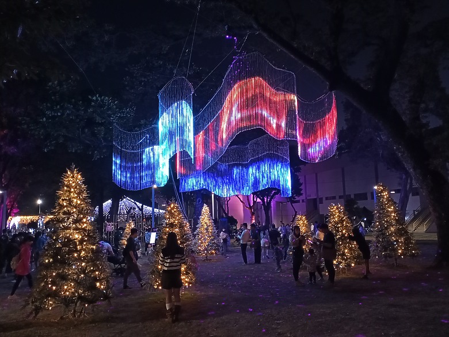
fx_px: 363
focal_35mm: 28
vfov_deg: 49.7
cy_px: 168
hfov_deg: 63.4
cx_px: 224
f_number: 1.8
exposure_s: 1/30
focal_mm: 4.05
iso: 812
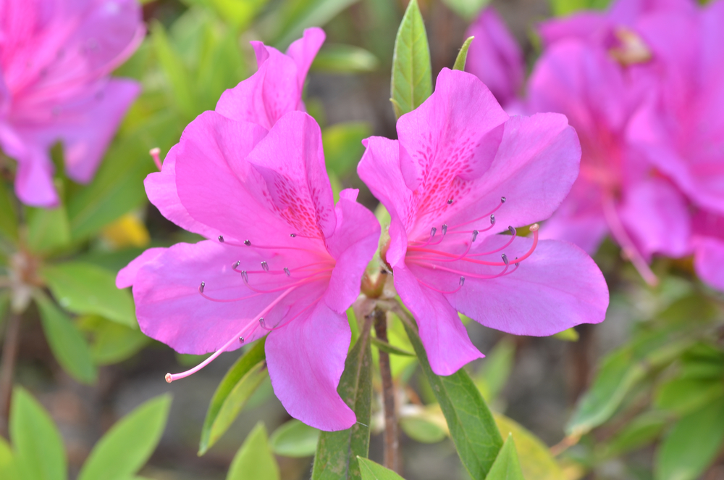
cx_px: 362
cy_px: 240
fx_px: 2709
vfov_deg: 10.1
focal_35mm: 135
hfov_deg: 15.2
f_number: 8
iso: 100
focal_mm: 90
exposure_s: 1/80
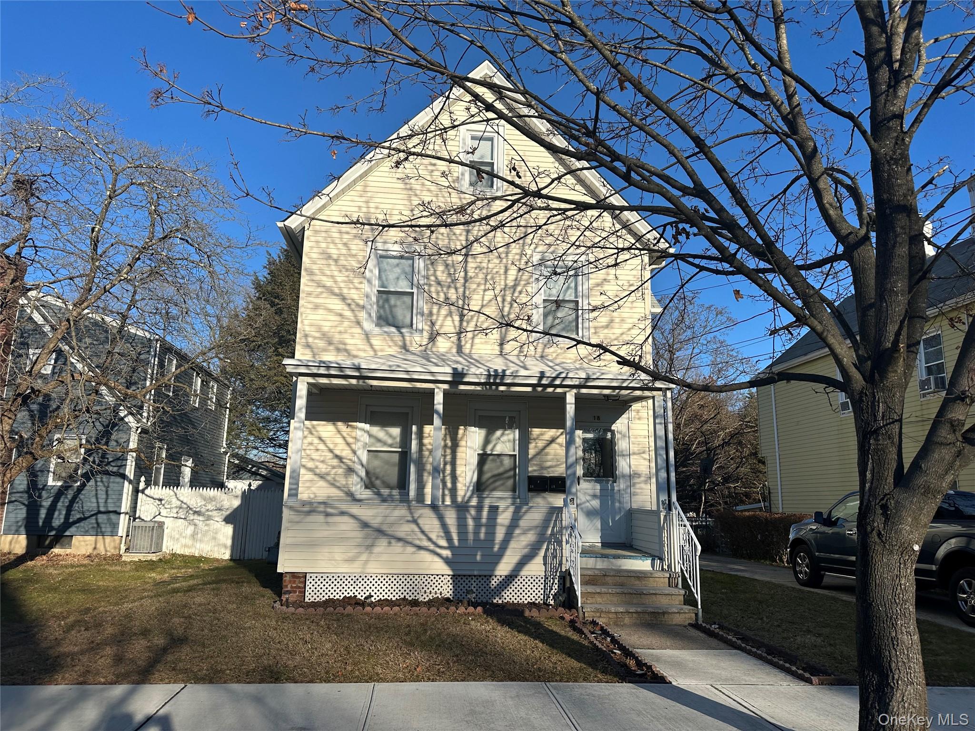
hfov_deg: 71.6
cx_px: 488
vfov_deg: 56.8
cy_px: 366
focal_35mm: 24
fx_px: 676
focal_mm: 6.86
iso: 80
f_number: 1.78
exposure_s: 1/5848
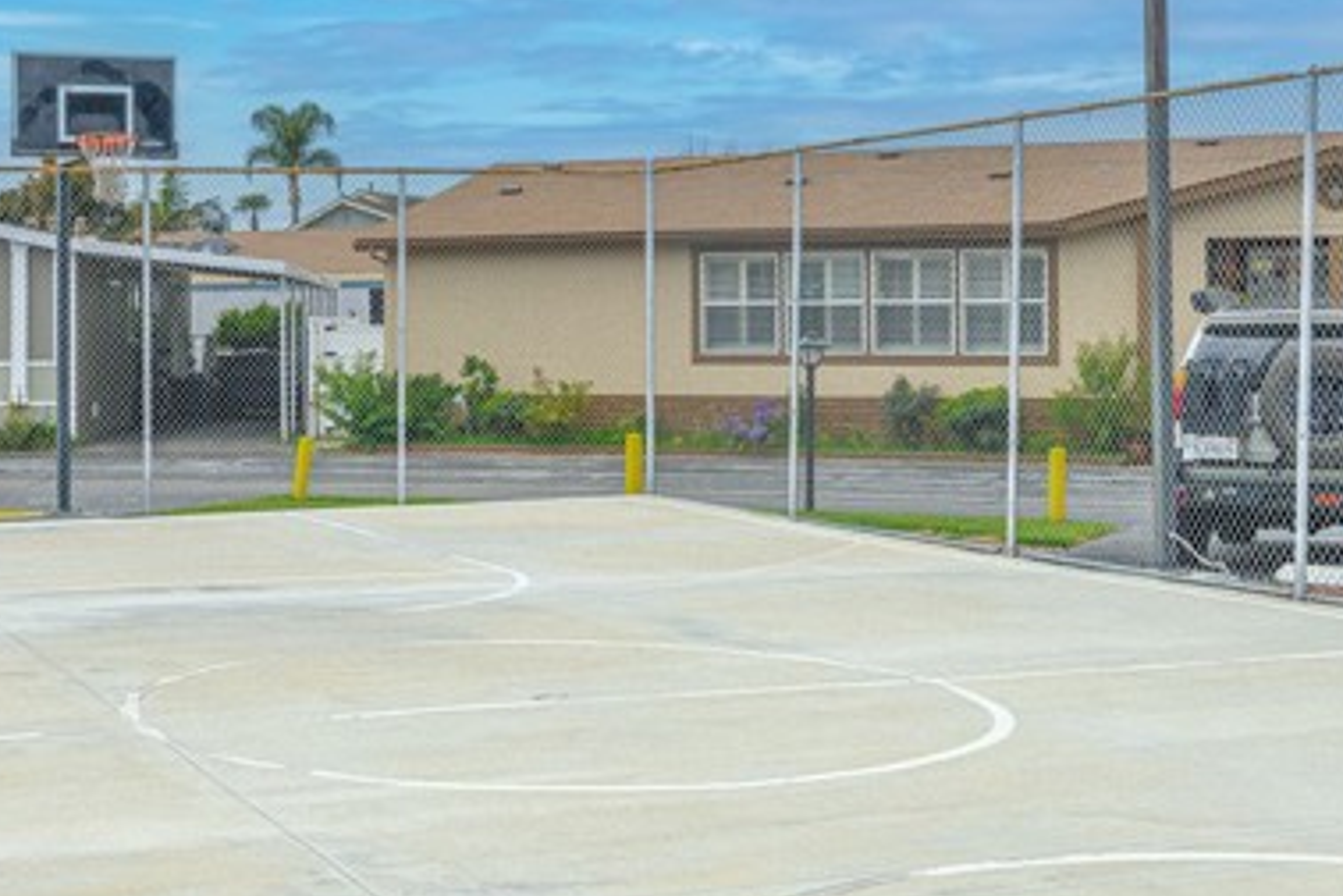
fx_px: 2275
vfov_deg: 22.2
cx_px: 284
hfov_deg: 32.1
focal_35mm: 61
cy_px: 336
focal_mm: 24
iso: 320
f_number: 8
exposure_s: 1/1250
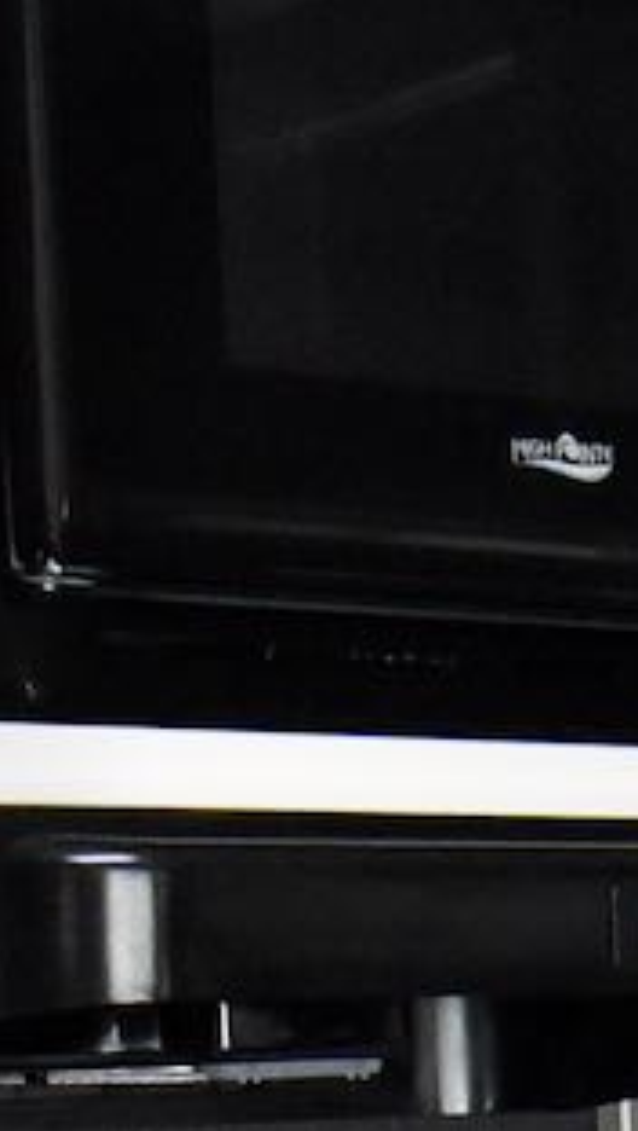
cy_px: 1689
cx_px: 950
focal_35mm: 136
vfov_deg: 14.7
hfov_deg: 8.7
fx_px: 4082
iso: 2800
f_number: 5
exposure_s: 1/60
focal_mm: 15
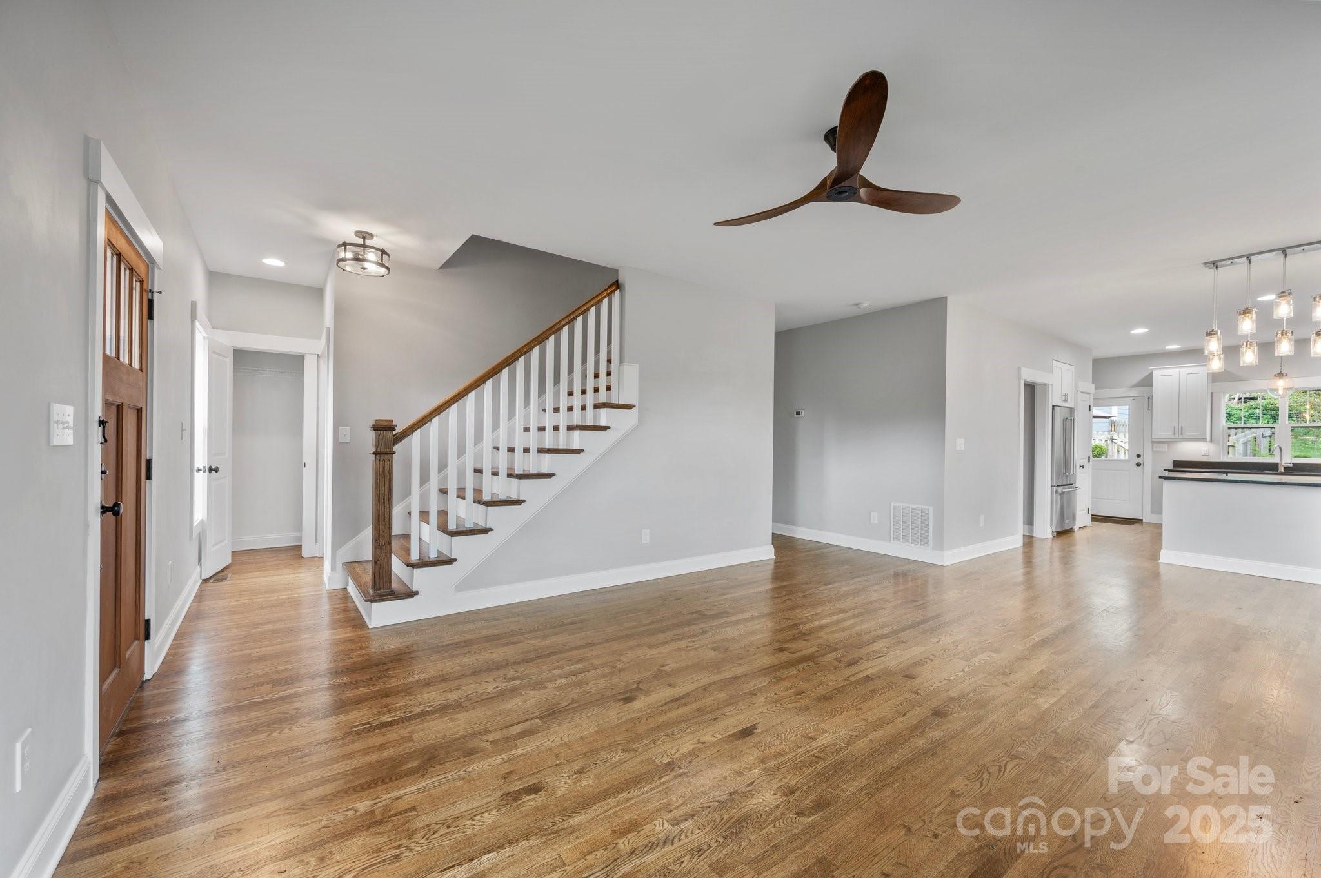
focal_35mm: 14
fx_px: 513
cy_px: 439
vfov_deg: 81.1
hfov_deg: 104.3
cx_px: 660
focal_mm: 14
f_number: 8
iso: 200
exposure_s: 1/10
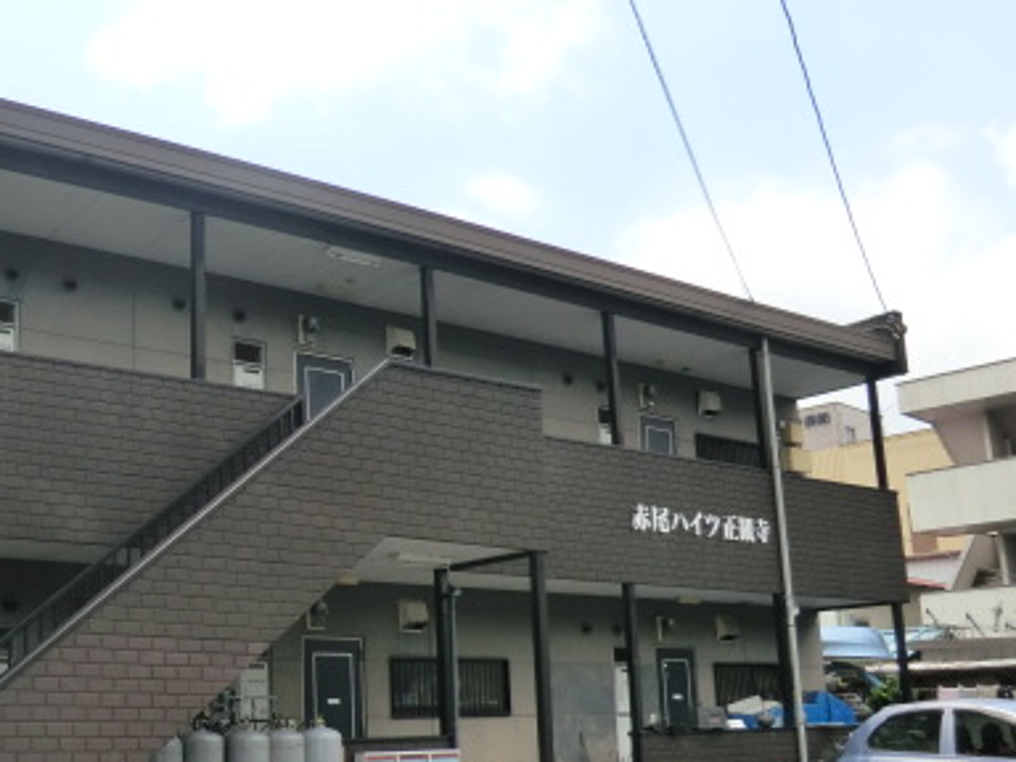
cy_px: 503
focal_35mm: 40
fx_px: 1174
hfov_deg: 44.5
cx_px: 204
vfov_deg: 35.6
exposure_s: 1/800
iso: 80
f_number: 3.2
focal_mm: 4.3
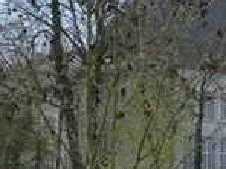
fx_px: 1032
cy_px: 33
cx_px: 321
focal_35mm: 158
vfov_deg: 9.4
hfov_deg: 12.0
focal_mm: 7.1
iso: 125
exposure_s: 1/320
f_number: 5.6
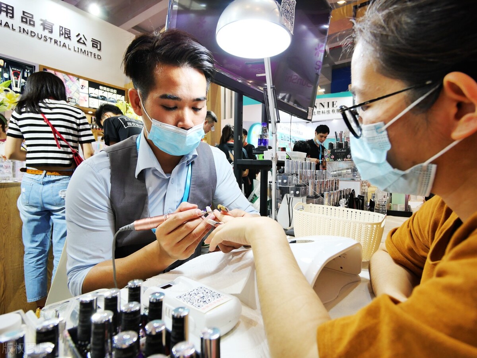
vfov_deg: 71.6
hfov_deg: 87.8
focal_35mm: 18
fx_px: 248
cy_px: 179
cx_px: 238
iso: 400
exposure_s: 1/60
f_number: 4
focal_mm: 9
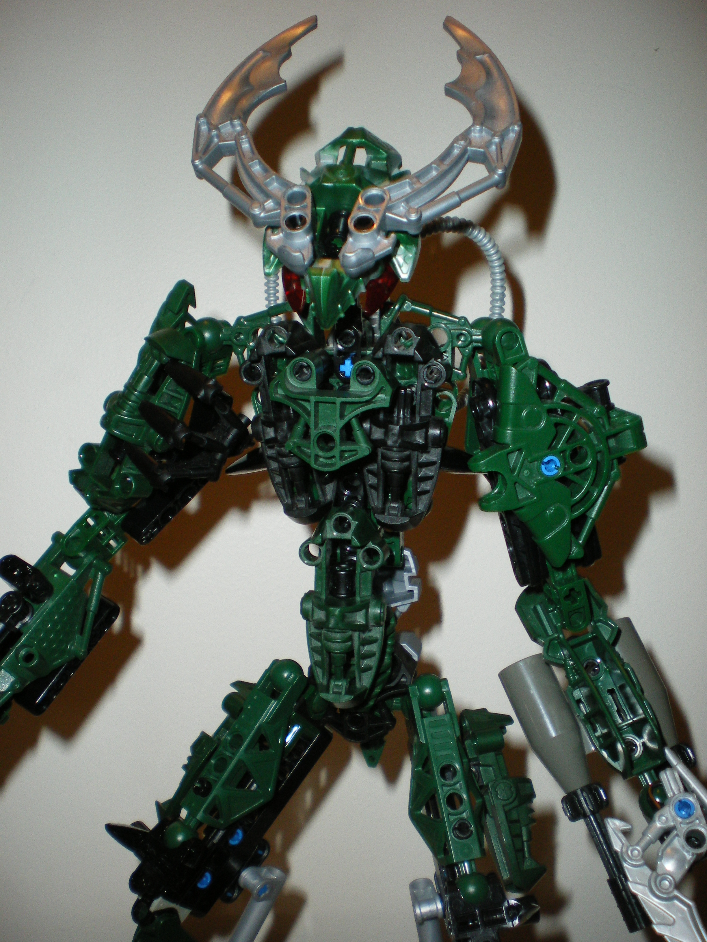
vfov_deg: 51.4
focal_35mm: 36
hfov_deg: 39.7
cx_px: 354
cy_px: 471
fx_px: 980
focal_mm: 6.3
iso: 200
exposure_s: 1/50
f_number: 3.1
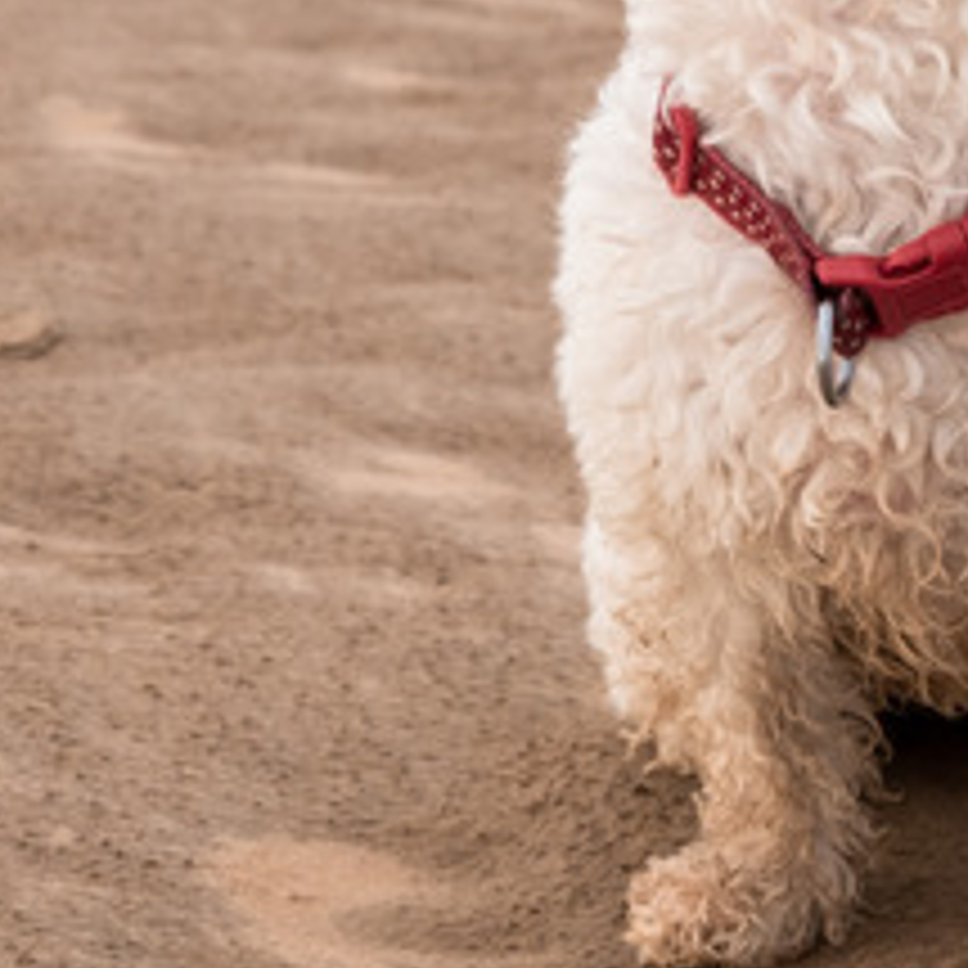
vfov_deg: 11.0
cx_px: -77
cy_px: -54
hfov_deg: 11.0
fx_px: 4967
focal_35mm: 157
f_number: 5
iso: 400
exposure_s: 1/500
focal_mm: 34.3
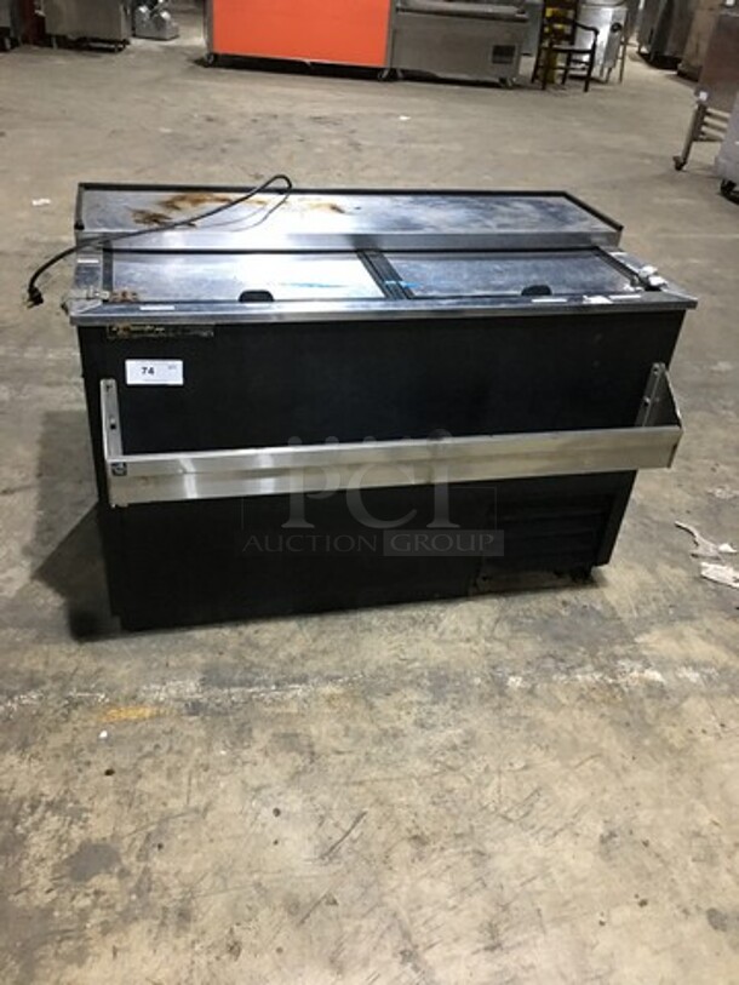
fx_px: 825
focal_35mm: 29
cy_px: 492
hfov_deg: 48.2
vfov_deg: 61.7
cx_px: 370
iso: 64
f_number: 2.2
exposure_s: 1/4
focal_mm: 4.15
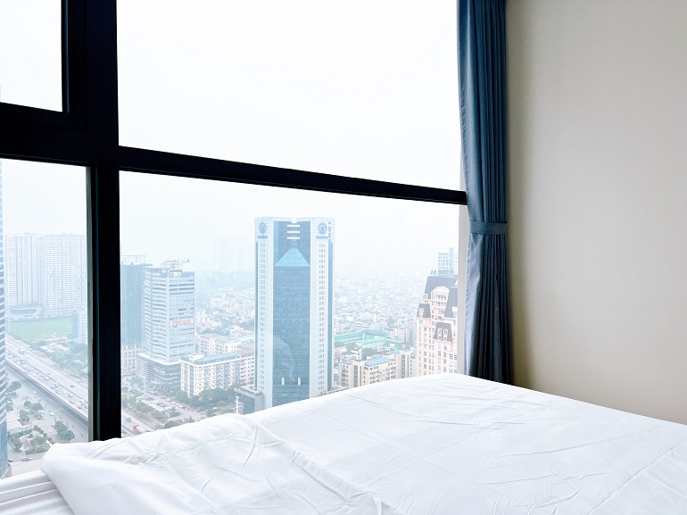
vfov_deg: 53.0
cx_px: 344
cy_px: 258
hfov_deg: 67.3
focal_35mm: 26
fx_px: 516
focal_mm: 5.7
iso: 50
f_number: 1.5
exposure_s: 1/5587
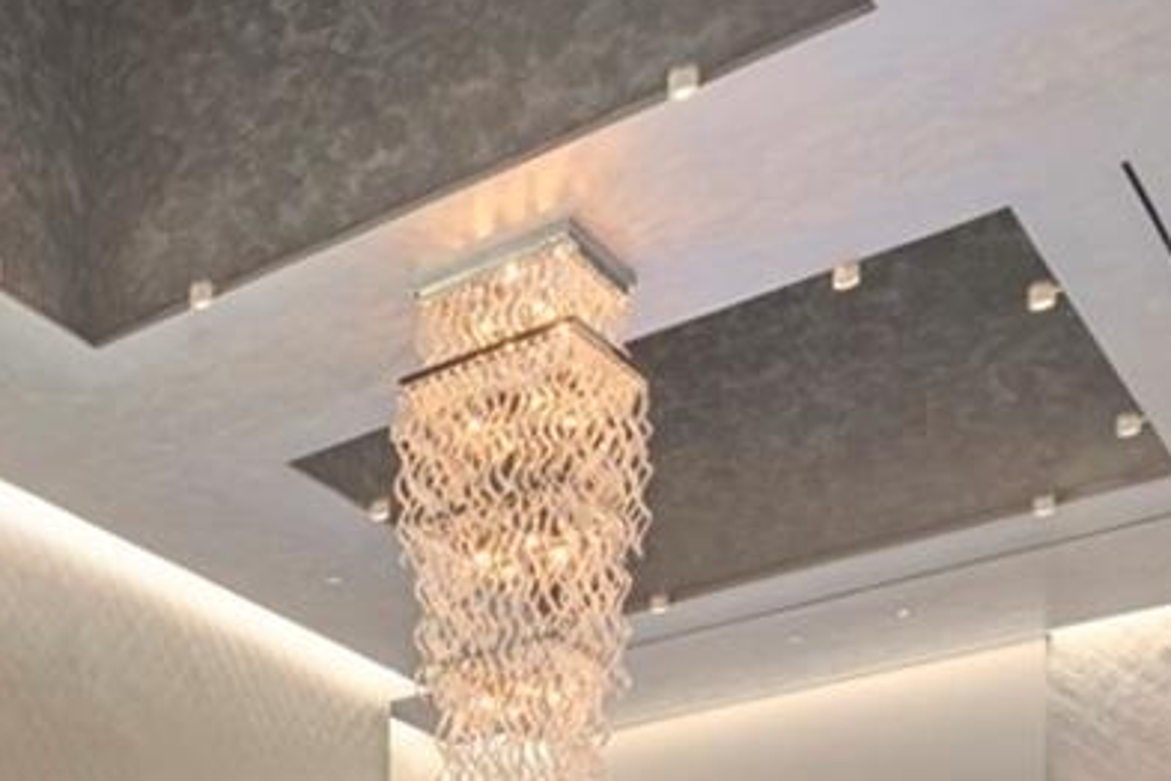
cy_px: 1380
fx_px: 1854
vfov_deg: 18.8
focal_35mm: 57
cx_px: -337
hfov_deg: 28.8
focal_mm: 14
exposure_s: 1/6
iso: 100
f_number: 8
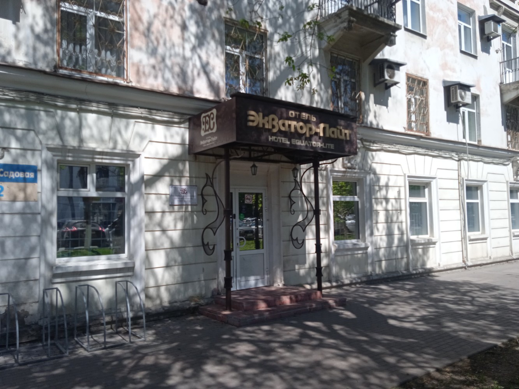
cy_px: 194
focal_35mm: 28
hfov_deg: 63.4
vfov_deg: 49.8
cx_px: 260
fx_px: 420
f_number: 2.2
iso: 100
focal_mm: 3.43
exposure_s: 1/909
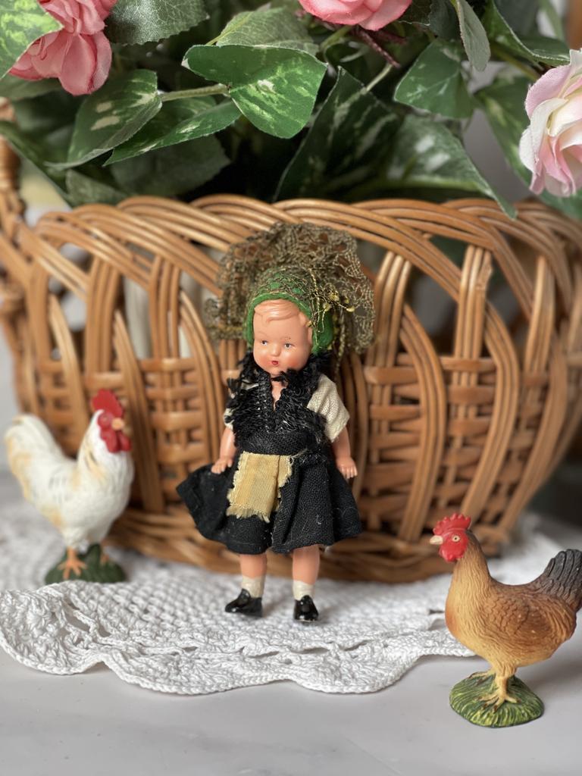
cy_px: 388
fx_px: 1435
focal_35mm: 64
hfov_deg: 22.9
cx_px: 291
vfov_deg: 30.3
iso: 100
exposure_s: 1/121
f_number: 2.2
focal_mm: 7.5
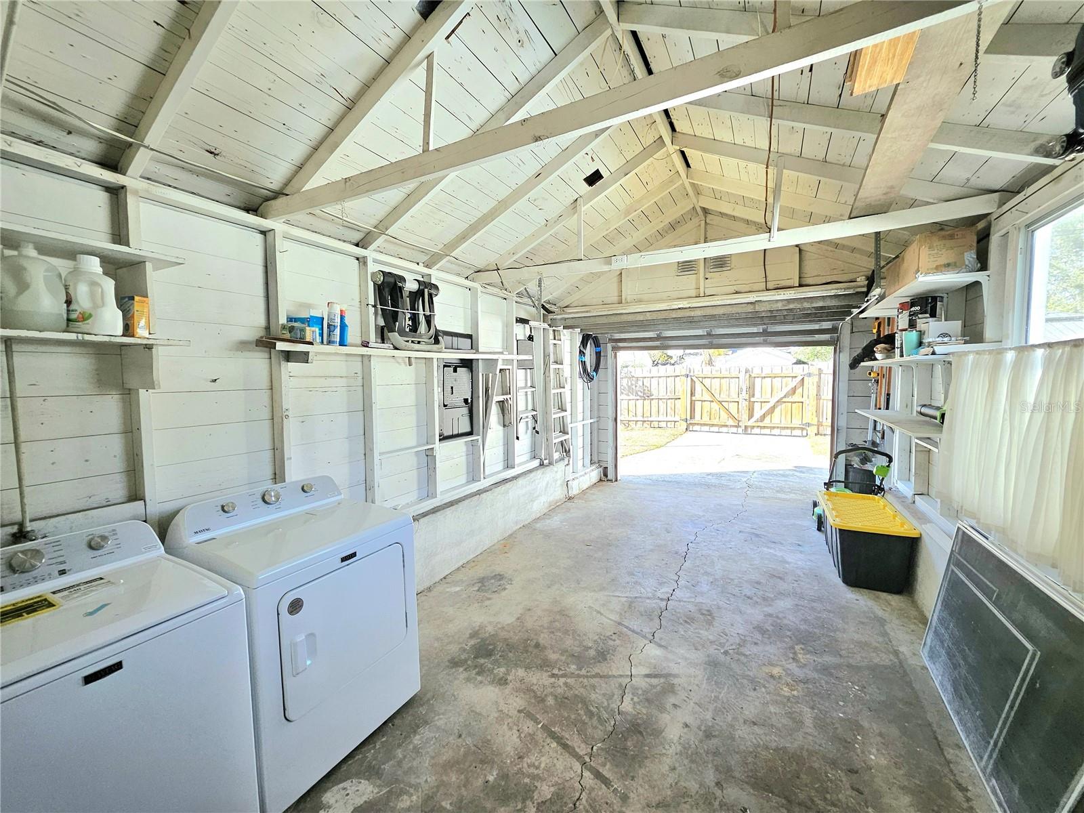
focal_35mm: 13
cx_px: 542
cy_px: 406
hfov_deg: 106.2
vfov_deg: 89.9
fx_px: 407
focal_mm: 1.74
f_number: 2.2
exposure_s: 1/120
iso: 50
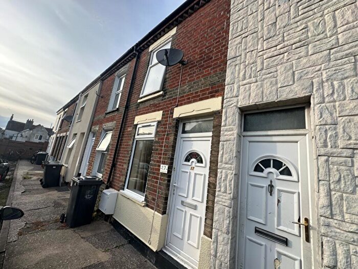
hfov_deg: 102.1
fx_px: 145
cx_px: 179
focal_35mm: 14
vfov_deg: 85.7
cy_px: 134
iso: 40
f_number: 2.2
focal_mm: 2.22
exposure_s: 1/518
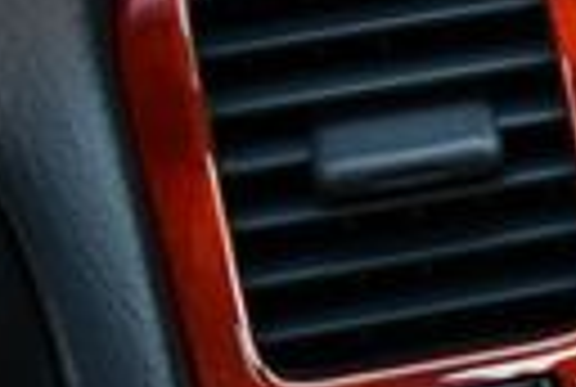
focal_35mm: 180
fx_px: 2887
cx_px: 1296
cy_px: 567
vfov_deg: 7.5
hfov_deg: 10.2
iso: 720
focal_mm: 18
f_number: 3.5
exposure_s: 1/250
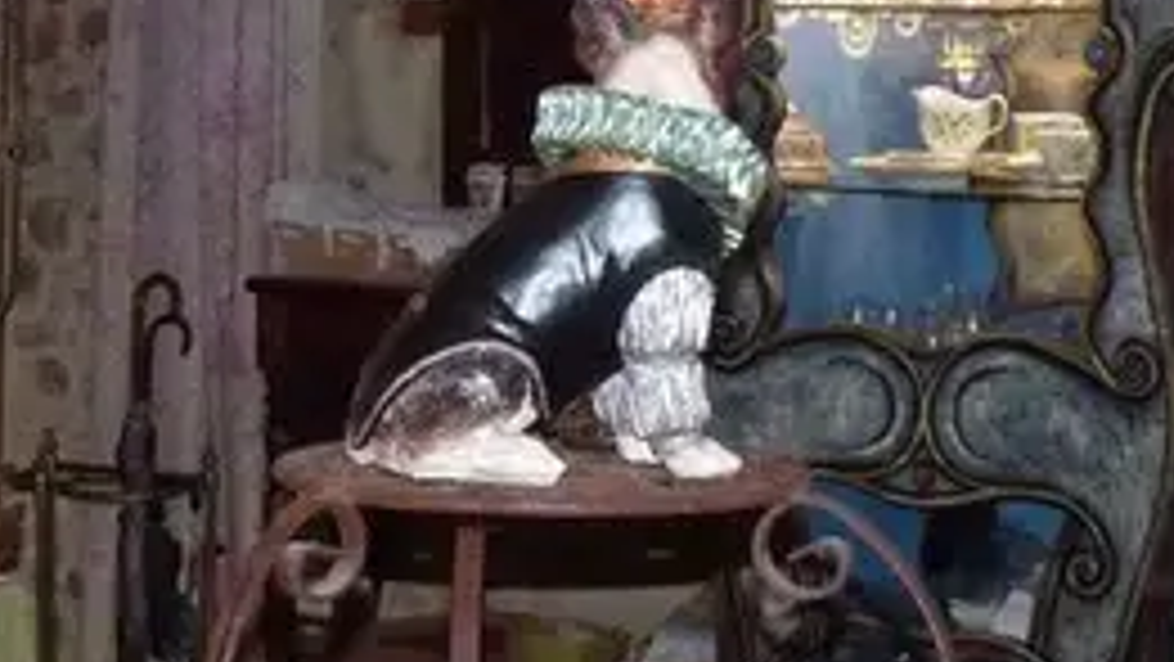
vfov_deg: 9.0
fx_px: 4204
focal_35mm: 135
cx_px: -72
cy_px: 374
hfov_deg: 15.5
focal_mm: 4.8
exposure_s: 1/50
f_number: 3.6
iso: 320
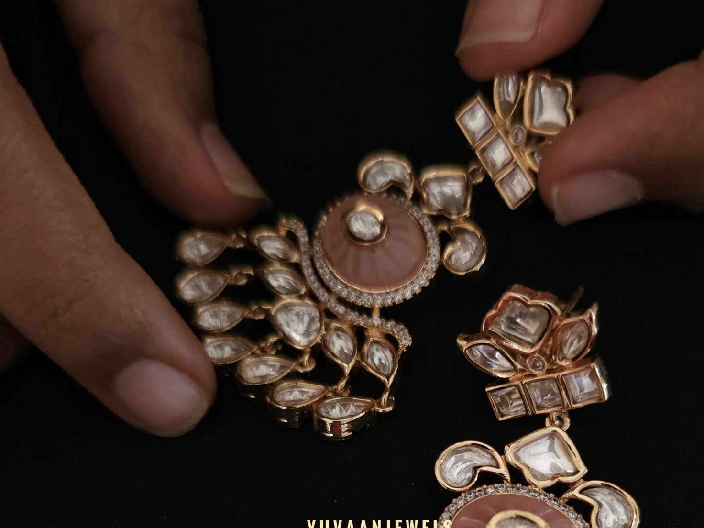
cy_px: 528
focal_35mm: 40
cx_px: 422
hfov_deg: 46.5
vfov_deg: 33.0
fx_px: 813
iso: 400
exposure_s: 1/125
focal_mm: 6.3
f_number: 1.7
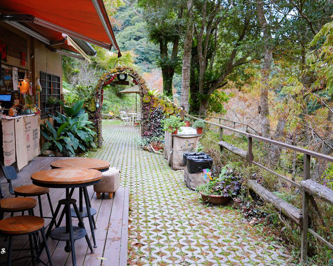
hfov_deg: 50.0
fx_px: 355
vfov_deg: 41.1
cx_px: 133
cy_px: 134
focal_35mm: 36
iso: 160
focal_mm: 31
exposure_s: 1/40
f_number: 4
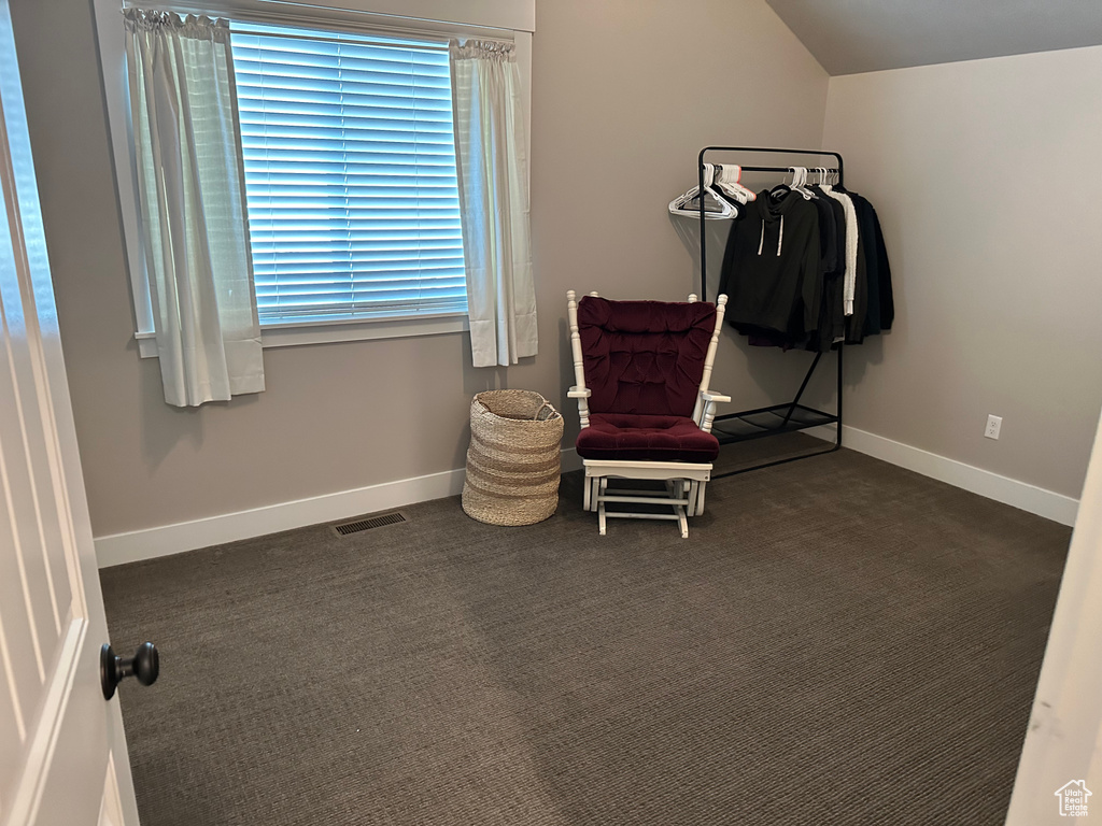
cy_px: 413
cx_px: 551
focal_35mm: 24
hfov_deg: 71.6
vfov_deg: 56.8
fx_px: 764
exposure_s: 1/60
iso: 800
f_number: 1.78
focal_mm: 6.86
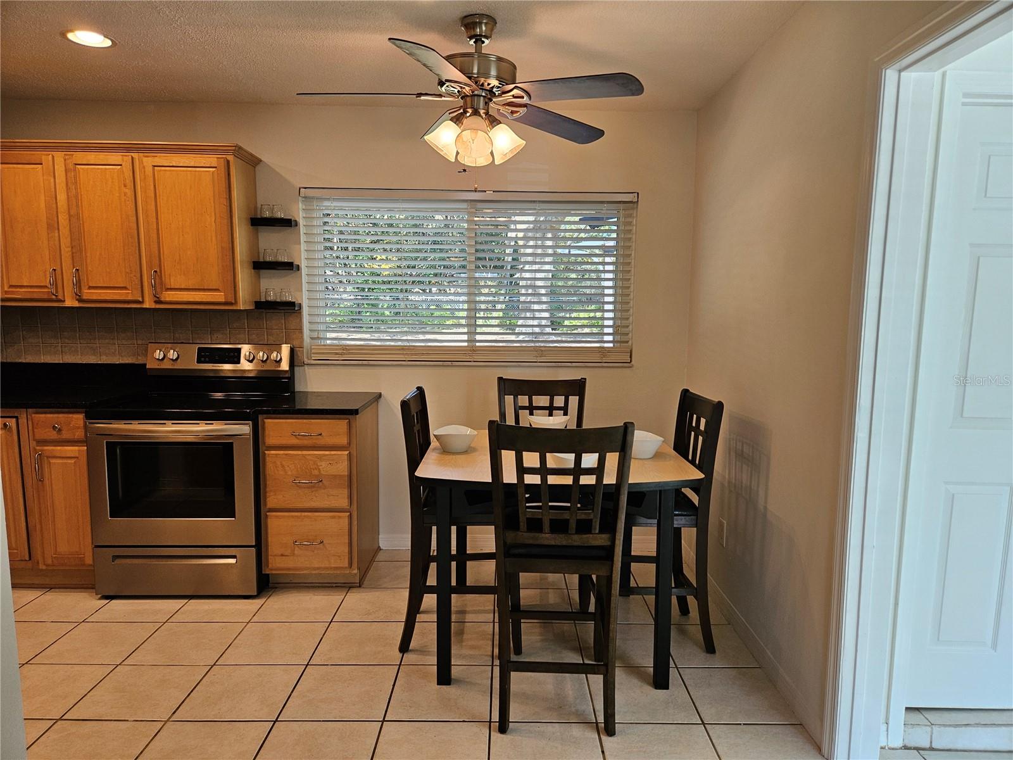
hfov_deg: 73.9
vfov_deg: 58.9
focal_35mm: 23
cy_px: 380
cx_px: 506
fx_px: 673
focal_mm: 5.4
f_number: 1.8
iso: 80
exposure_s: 1/120
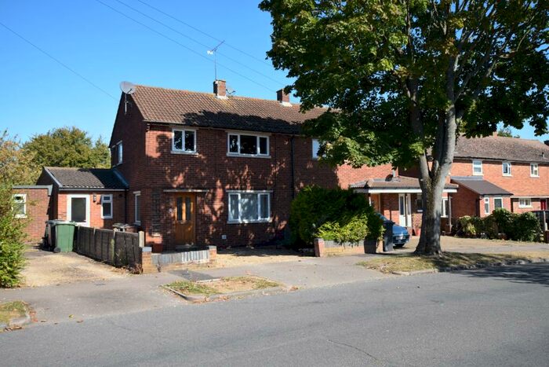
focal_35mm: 30
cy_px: 184
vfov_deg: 43.6
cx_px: 274
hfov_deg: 61.9
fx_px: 458
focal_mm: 20
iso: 100
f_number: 7.1
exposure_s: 1/200
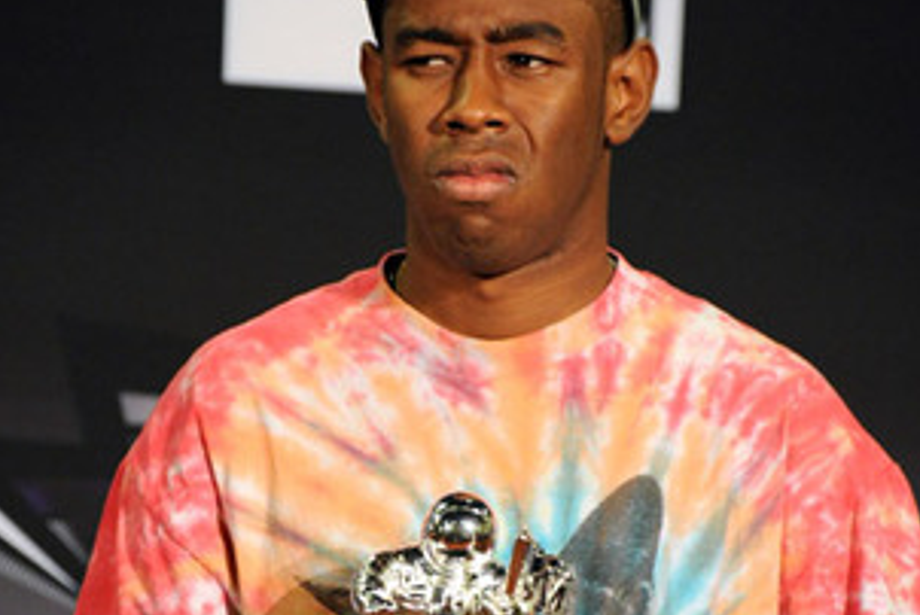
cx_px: 460
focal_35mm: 262
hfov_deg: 7.9
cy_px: 499
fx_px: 6702
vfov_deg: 5.3
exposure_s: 1/250
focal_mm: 165
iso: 6400
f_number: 5.6
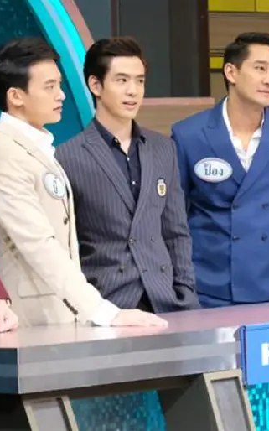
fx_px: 2535
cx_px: 118
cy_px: 215
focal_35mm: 216
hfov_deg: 6.1
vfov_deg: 9.7
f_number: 8
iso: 12800
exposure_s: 1/500
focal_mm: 93.2
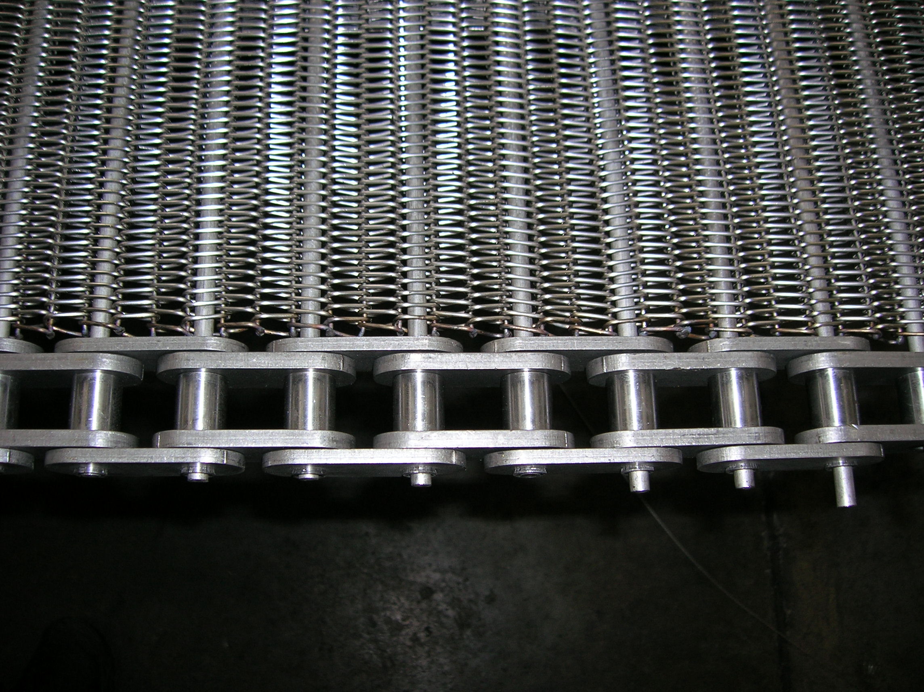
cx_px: 462
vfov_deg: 41.7
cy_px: 346
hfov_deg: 54.0
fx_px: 907
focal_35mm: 34
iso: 50
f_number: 2.9
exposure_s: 1/60.1
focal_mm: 5.7
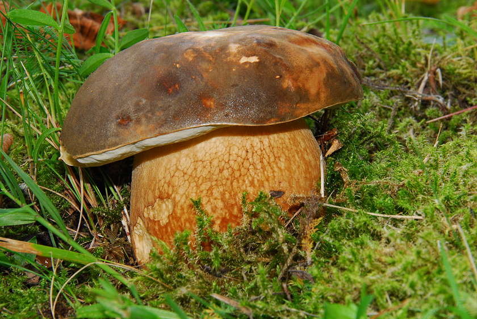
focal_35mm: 202
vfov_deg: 6.8
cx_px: 238
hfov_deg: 10.1
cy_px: 160
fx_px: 2686
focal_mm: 135
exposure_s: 1/6
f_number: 25
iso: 200
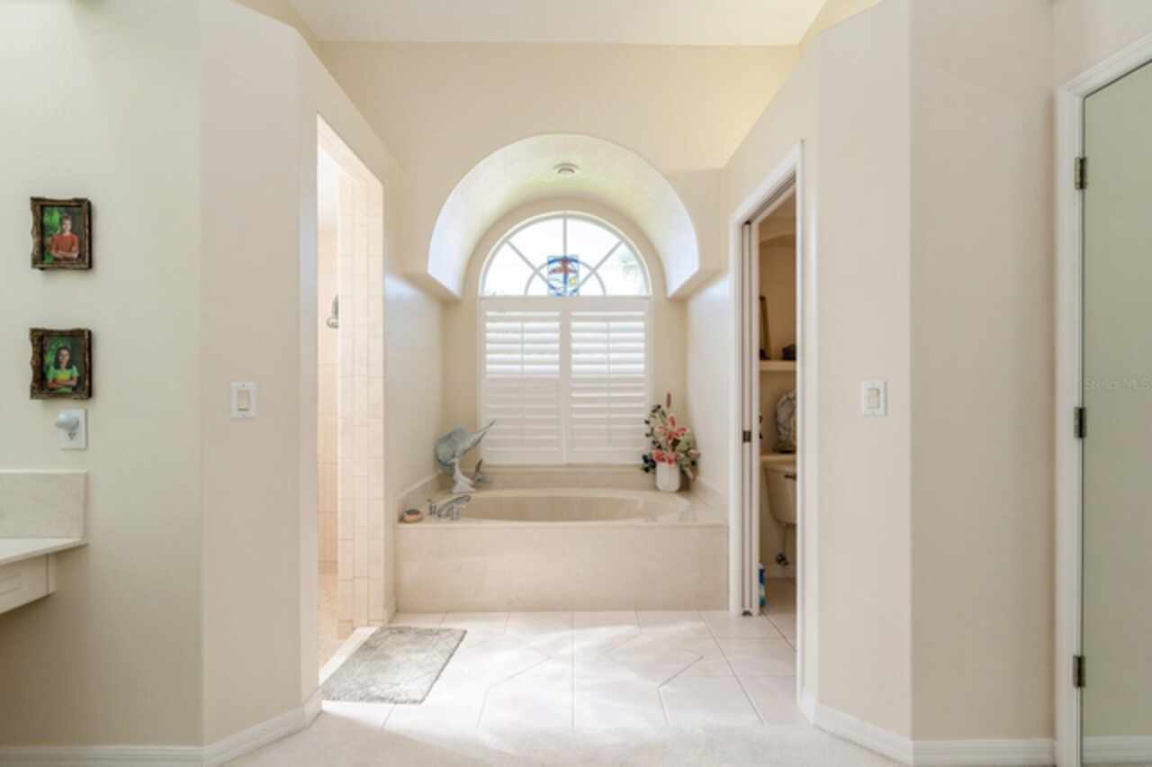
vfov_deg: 73.7
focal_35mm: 16
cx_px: 576
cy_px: 384
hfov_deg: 96.8
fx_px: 512
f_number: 8
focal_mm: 16
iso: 200
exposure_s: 1/25
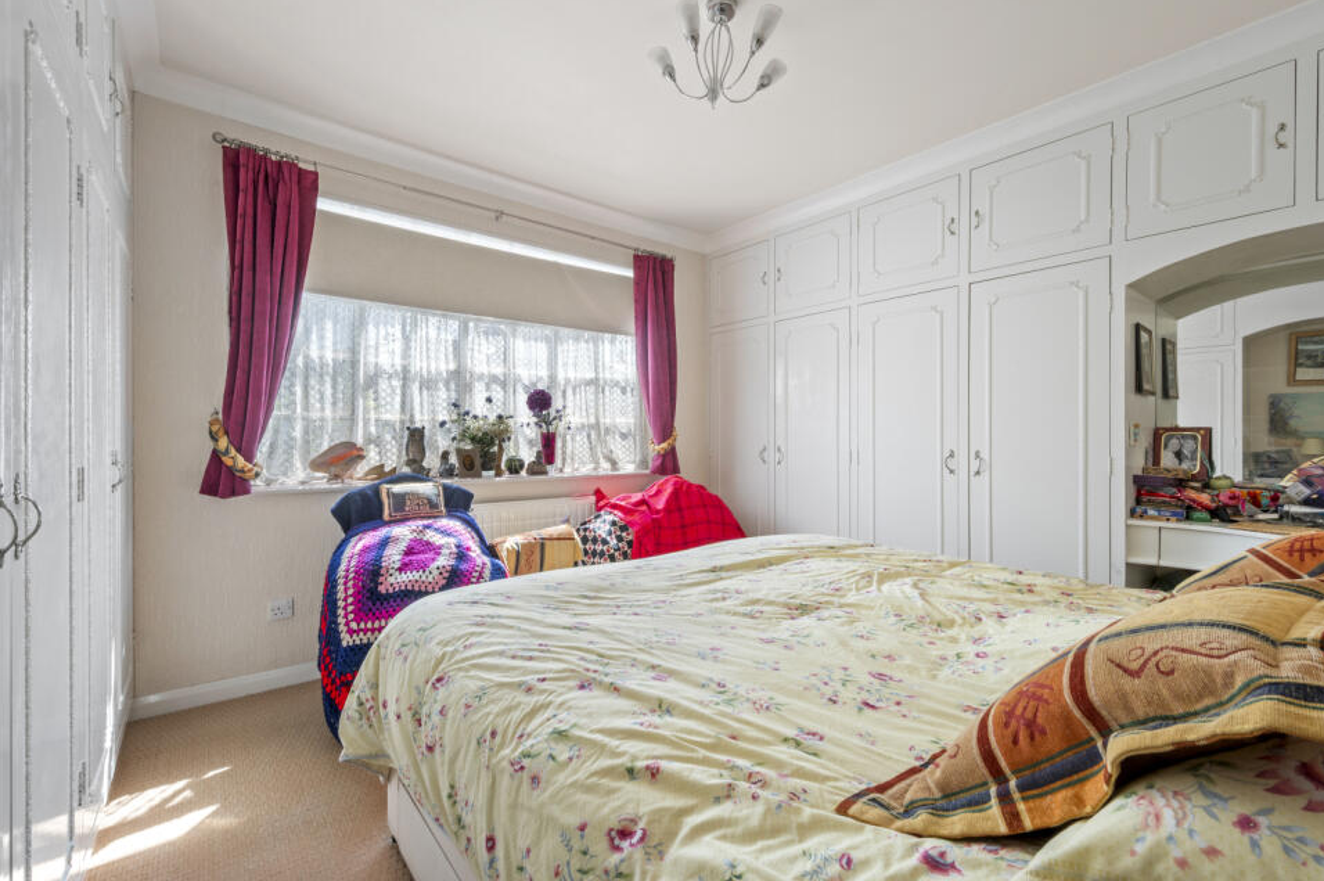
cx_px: 643
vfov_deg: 77.2
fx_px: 551
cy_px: 433
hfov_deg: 100.4
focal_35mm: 15
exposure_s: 1/4
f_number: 16
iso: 200
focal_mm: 14
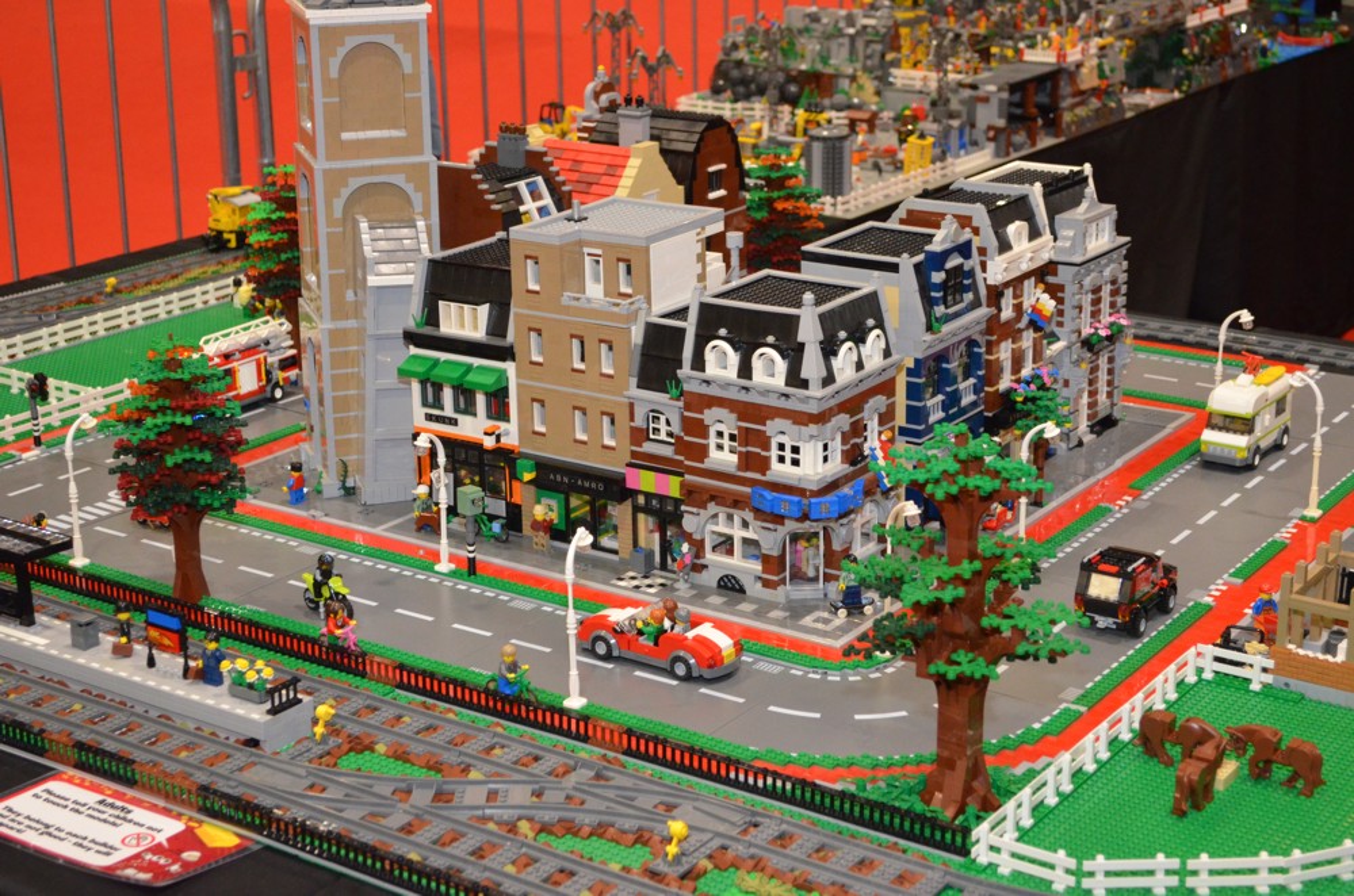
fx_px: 2252
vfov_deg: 22.5
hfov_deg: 33.5
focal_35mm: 60
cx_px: 677
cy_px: 448
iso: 3200
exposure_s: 1/60
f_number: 5.3
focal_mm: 40
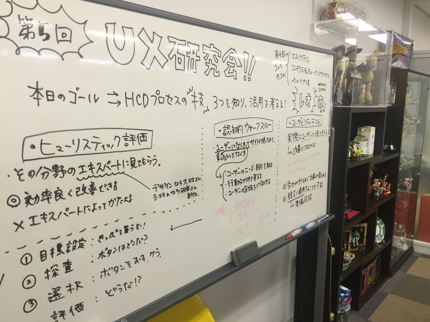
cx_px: 218
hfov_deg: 60.0
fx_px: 373
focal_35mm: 30
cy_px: 166
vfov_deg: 46.8
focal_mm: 4.15
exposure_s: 1/30
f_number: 2.2
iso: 40
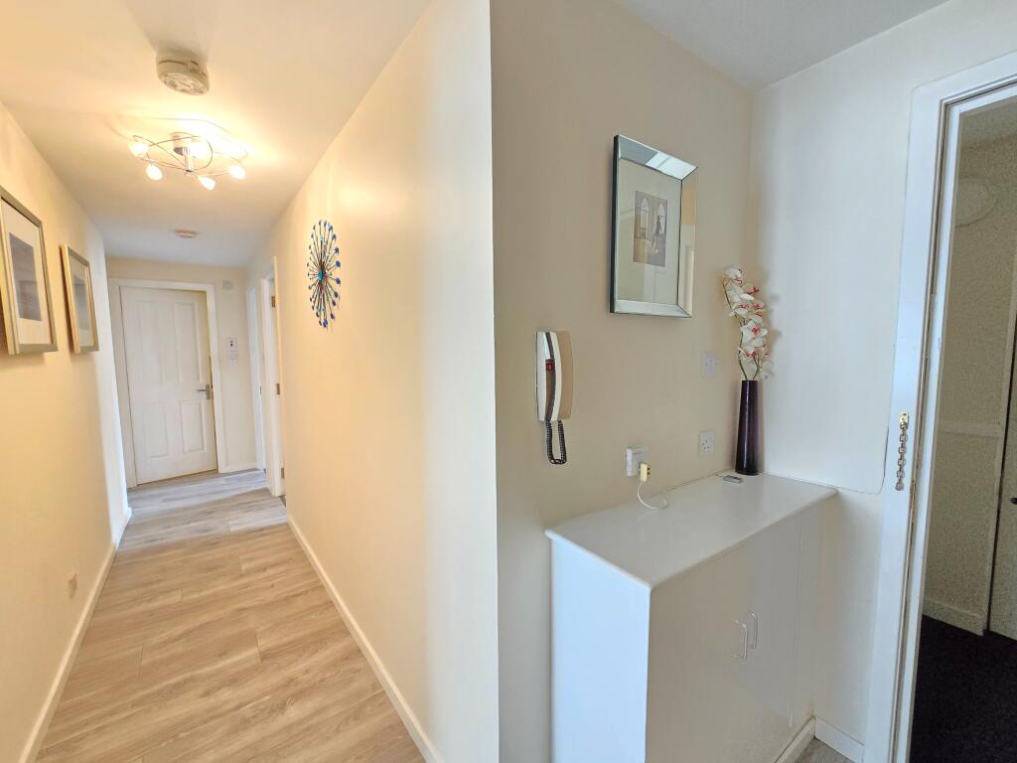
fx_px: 382
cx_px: 508
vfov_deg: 89.9
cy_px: 382
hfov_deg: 106.2
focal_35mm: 13
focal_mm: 2.2
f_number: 2.2
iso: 1600
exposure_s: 1/50
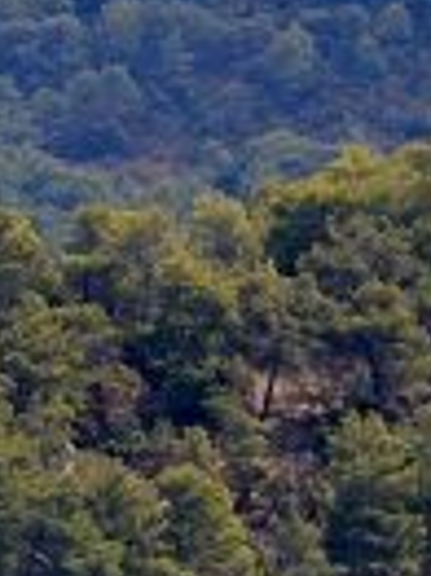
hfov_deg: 2.1
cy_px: 330
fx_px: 11507
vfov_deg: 2.9
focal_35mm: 692
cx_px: -853
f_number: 4.5
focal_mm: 70
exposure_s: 1/3200
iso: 640
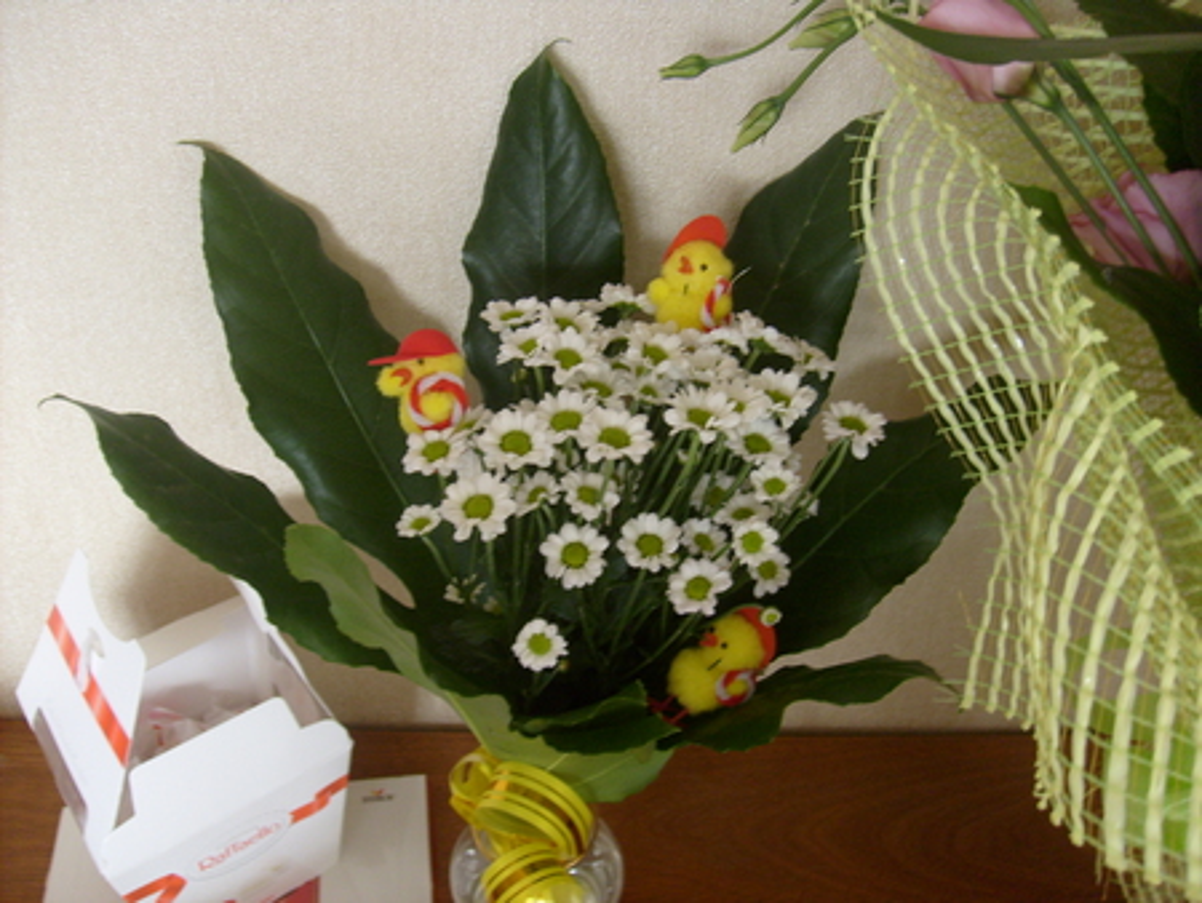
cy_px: 452
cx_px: 601
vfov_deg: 40.7
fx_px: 1216
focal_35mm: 35
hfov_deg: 52.6
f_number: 2.8
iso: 80
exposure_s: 1/45
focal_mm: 5.8
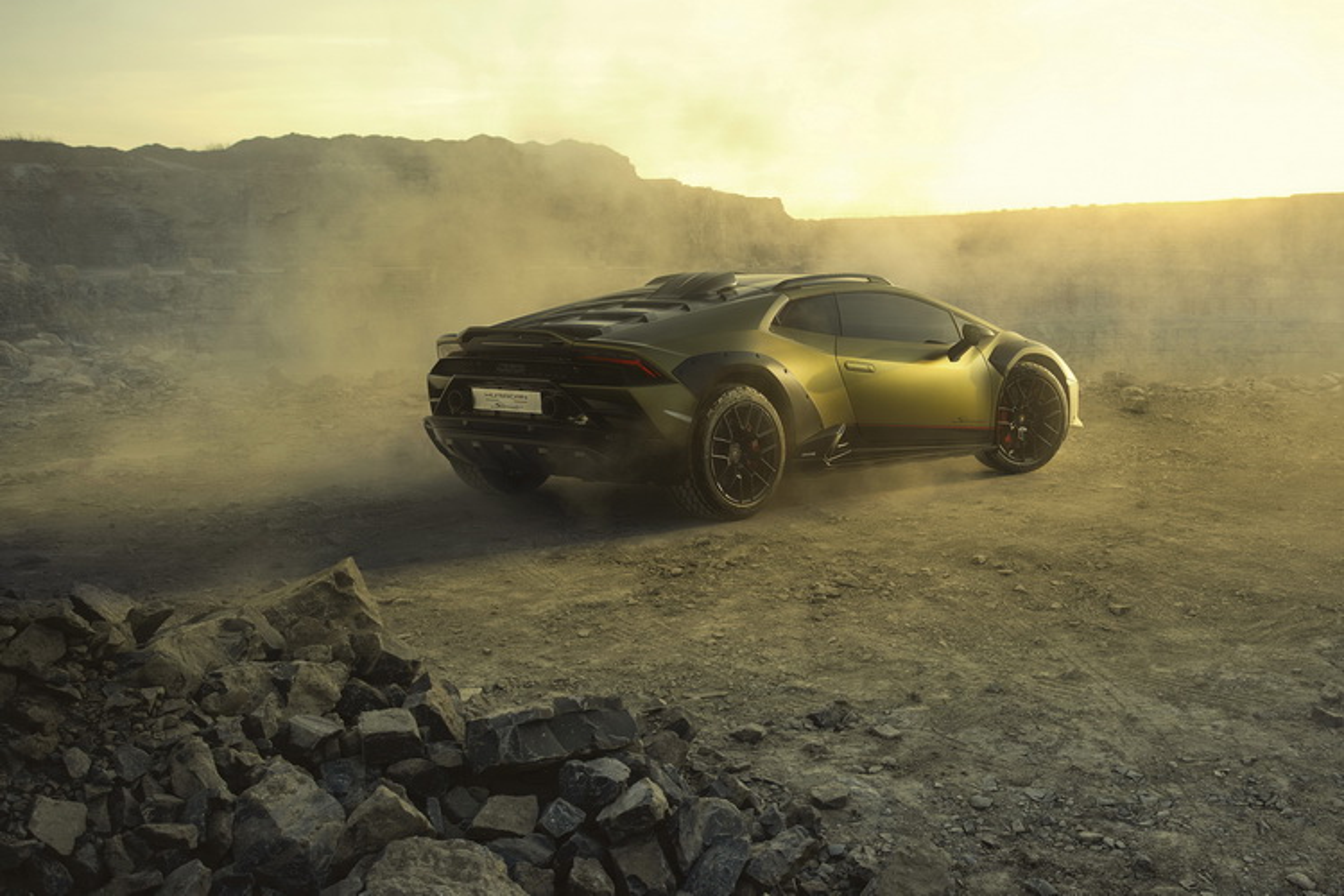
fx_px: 2613
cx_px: 672
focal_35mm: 70
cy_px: 448
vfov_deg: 19.5
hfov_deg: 28.8
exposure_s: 1/60
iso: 50
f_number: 6.3
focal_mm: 70
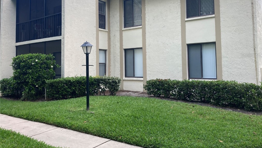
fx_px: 215
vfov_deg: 37.5
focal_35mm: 31
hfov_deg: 62.6
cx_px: 133
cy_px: 55
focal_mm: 3.99
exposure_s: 1/312
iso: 20
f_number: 1.8
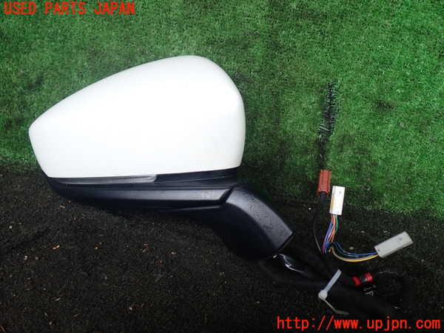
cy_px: 166
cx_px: 222
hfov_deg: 60.0
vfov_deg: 46.8
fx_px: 385
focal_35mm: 30
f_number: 2.3
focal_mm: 5.4
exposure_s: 1/60
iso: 200
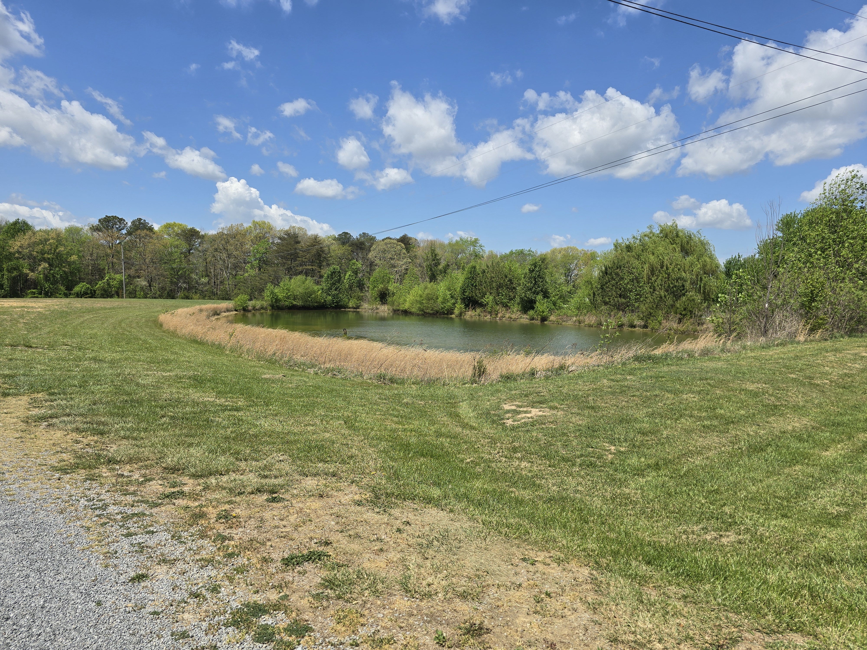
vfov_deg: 58.9
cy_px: 325
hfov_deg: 73.9
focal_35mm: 23
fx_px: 576
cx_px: 434
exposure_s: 1/1160
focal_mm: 6.3
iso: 12
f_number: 1.7
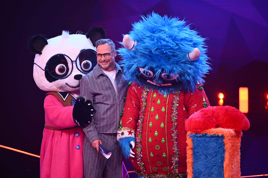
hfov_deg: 10.3
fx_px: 1489
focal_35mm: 200
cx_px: 134
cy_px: 89
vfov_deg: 6.9
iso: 2500
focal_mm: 200
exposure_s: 1/400
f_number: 2.8
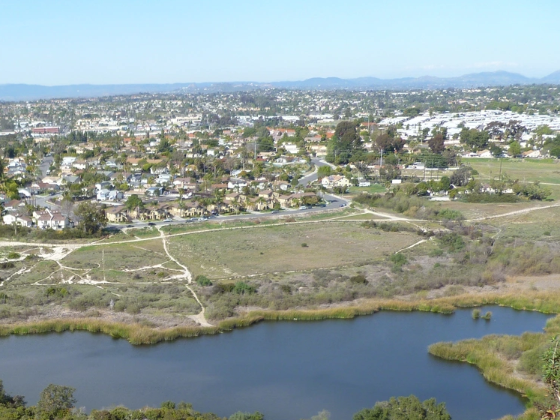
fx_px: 873
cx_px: 56
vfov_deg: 26.2
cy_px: 369
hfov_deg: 33.7
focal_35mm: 54
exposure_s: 1/500
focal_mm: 5
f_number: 3.3
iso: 80
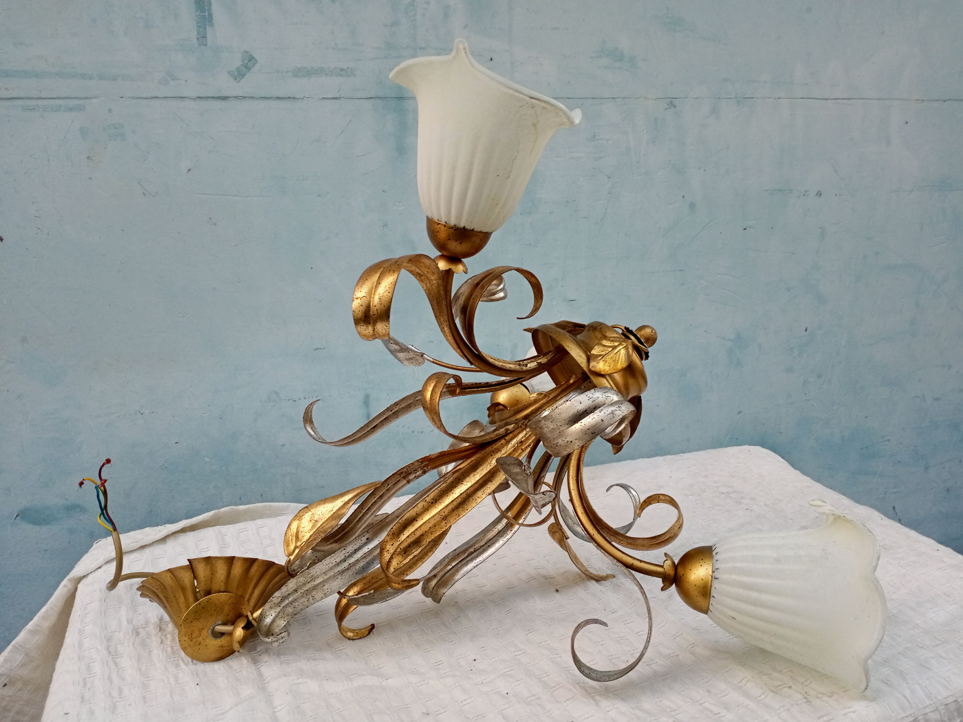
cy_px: 361
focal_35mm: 28
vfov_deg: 49.7
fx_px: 779
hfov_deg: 63.4
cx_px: 482
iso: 170
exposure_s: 1/50
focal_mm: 4.05
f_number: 1.8
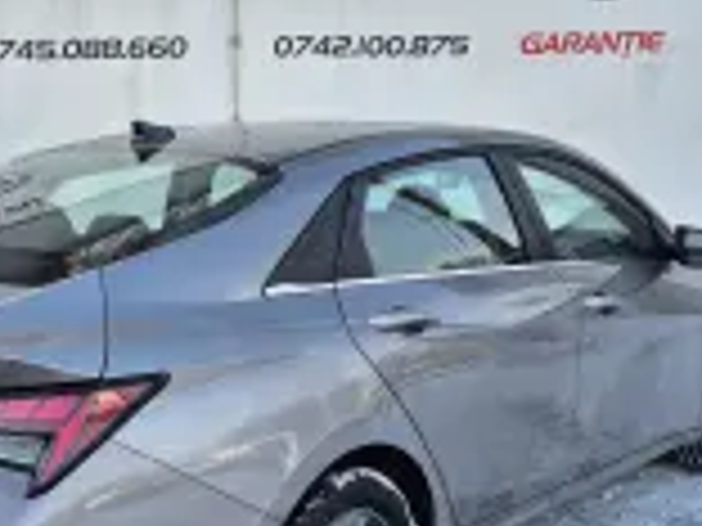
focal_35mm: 53
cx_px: 189
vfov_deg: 27.4
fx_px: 1075
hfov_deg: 35.5
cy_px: 351
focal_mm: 5.4
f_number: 1.8
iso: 25
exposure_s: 1/404
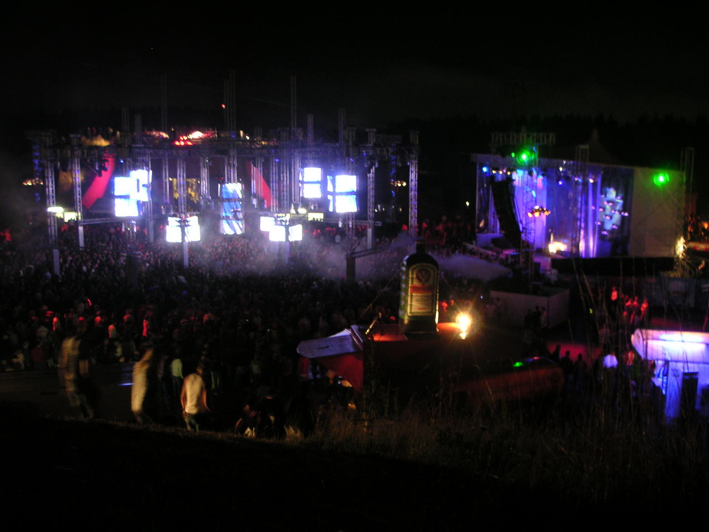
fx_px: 778
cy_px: 266
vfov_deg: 37.7
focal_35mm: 38
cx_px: 354
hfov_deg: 49.0
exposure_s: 1/3
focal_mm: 6
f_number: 2.8
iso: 100
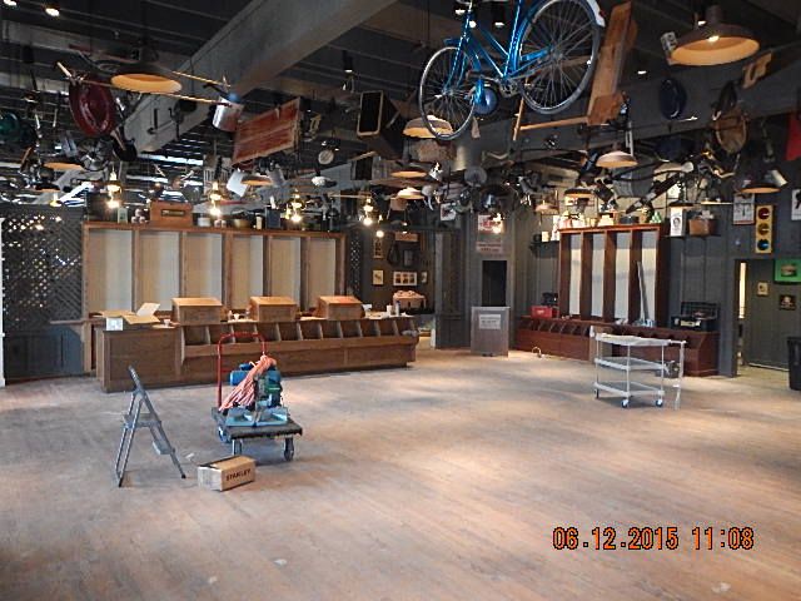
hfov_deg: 63.4
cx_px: 400
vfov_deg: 49.7
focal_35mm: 28
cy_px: 300
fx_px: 648
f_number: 3.9
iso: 720
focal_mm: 5
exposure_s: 1/30
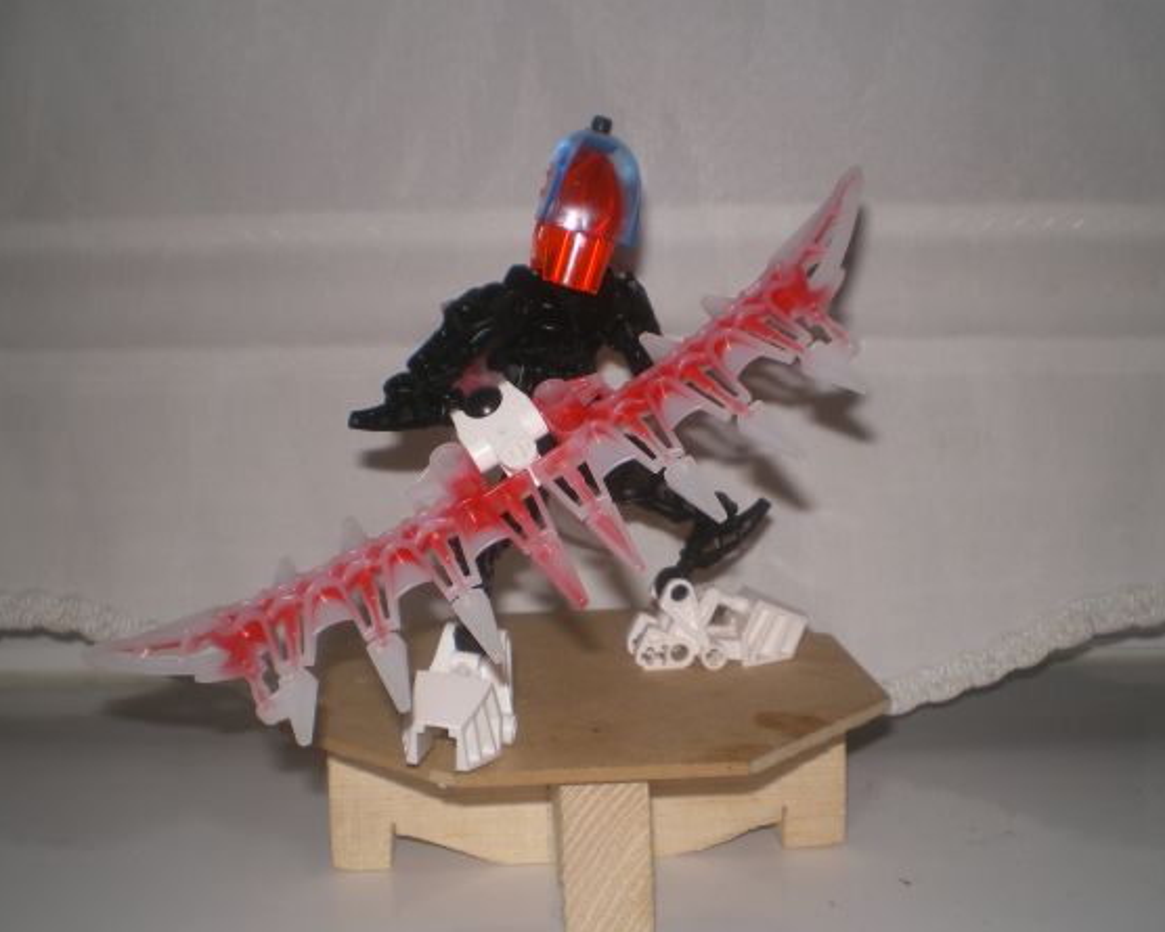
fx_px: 1379
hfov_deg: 45.8
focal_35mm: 40
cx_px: 606
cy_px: 467
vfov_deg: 37.3
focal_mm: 6.3
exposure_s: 1/30
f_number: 4.6
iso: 64
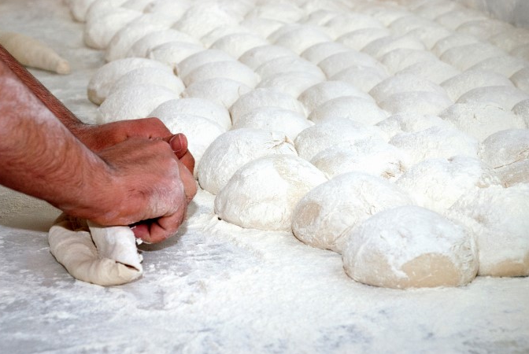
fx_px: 1648
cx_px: 259
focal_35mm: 112
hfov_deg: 18.2
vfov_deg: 12.3
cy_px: 175
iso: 200
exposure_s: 1/60
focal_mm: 70
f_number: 5.6
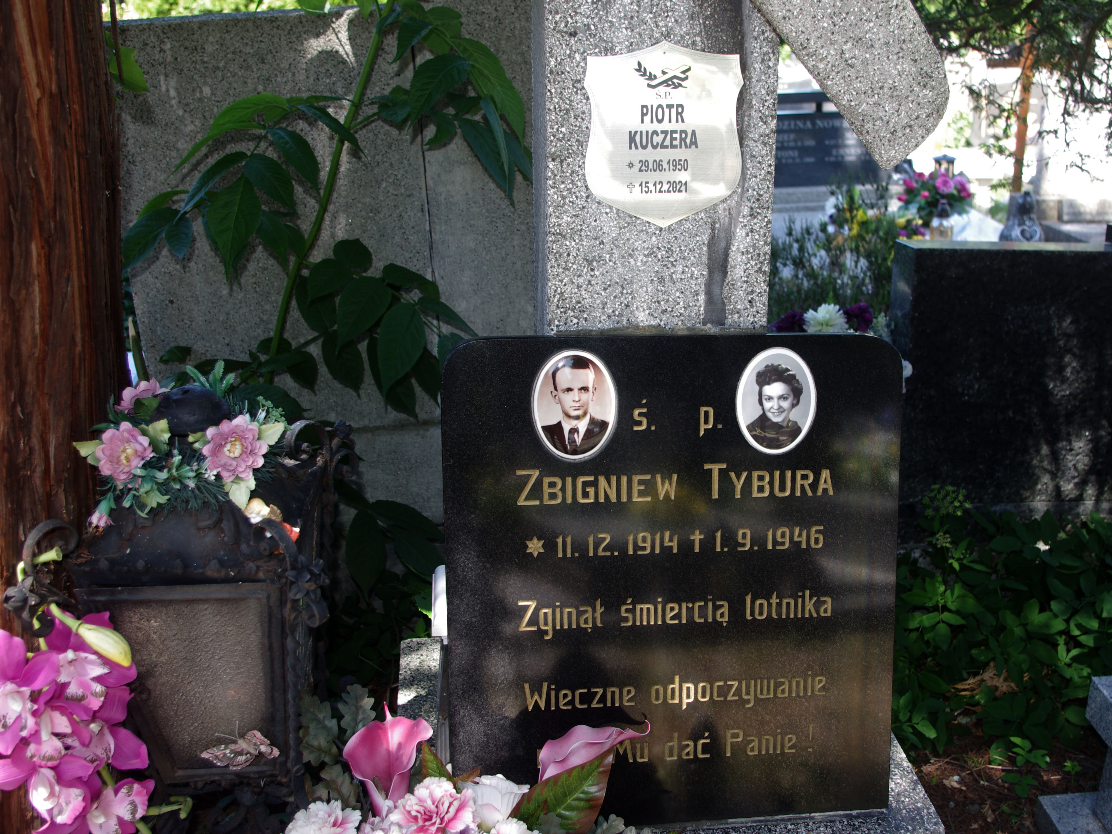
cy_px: 421
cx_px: 642
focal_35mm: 40
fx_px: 1285
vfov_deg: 36.0
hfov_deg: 46.6
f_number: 5
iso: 200
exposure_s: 1/125
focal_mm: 24.38
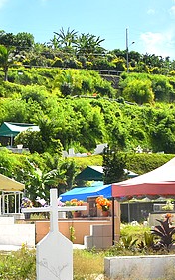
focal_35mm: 78
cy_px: 177
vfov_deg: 26.4
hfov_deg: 16.5
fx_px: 596
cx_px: 28
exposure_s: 1/200
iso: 100
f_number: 11
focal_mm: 18
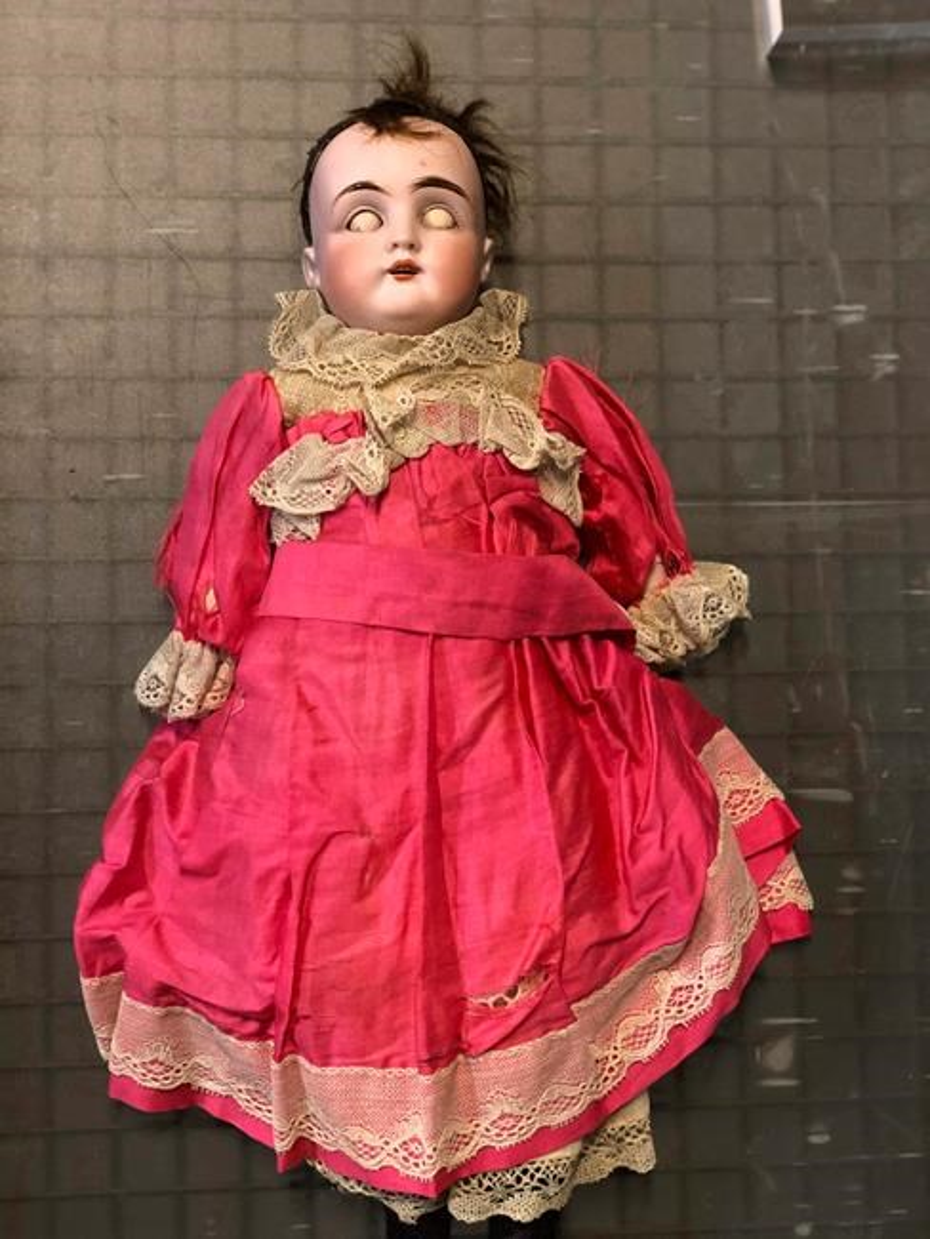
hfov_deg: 28.1
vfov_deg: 36.8
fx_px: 1862
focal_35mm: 52
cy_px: 620
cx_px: 465
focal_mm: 6
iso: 160
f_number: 2.4
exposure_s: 1/24
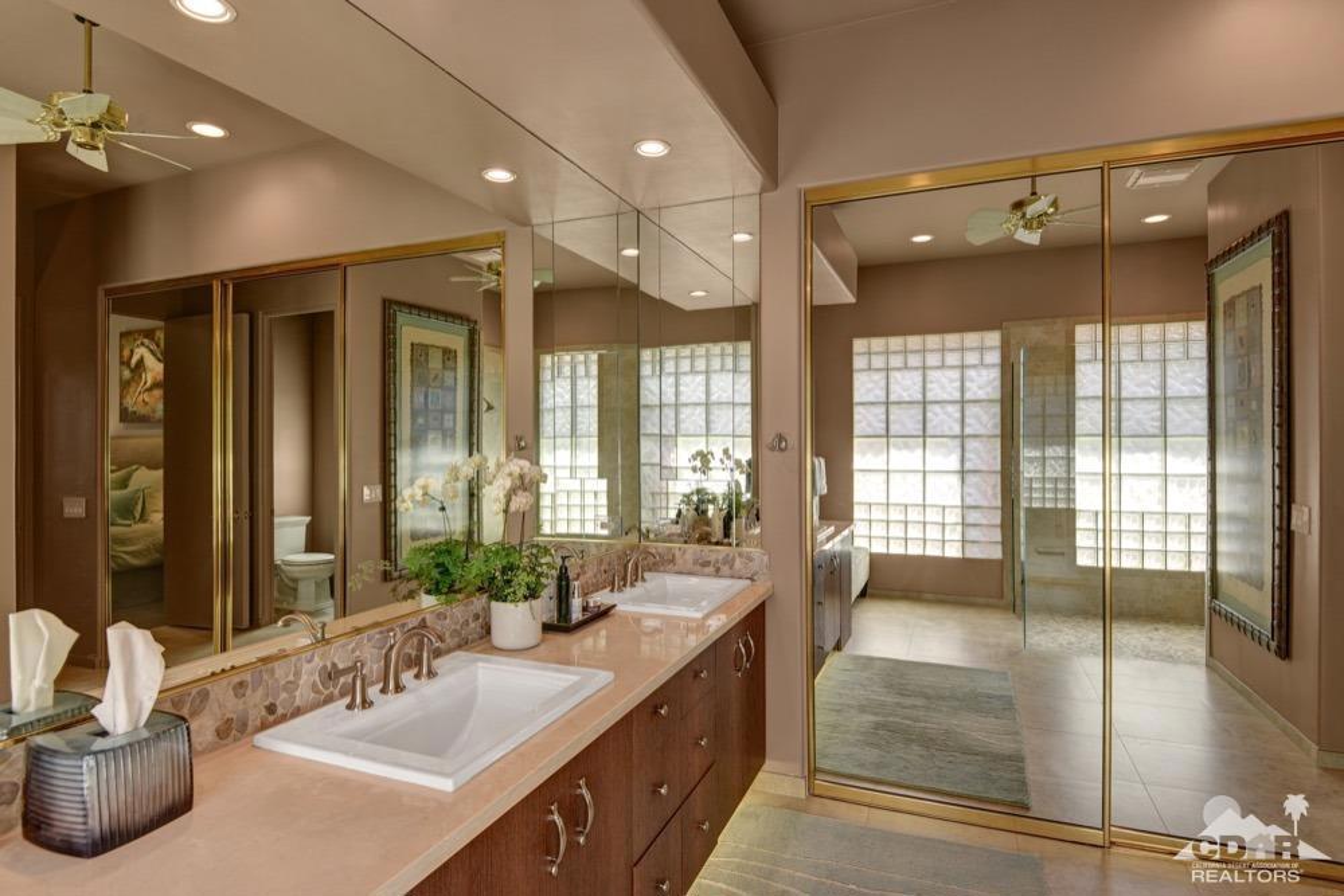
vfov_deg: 64.6
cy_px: 448
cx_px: 672
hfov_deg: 86.9
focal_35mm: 19
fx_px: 709
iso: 100
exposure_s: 1/50
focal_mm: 19
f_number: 7.1
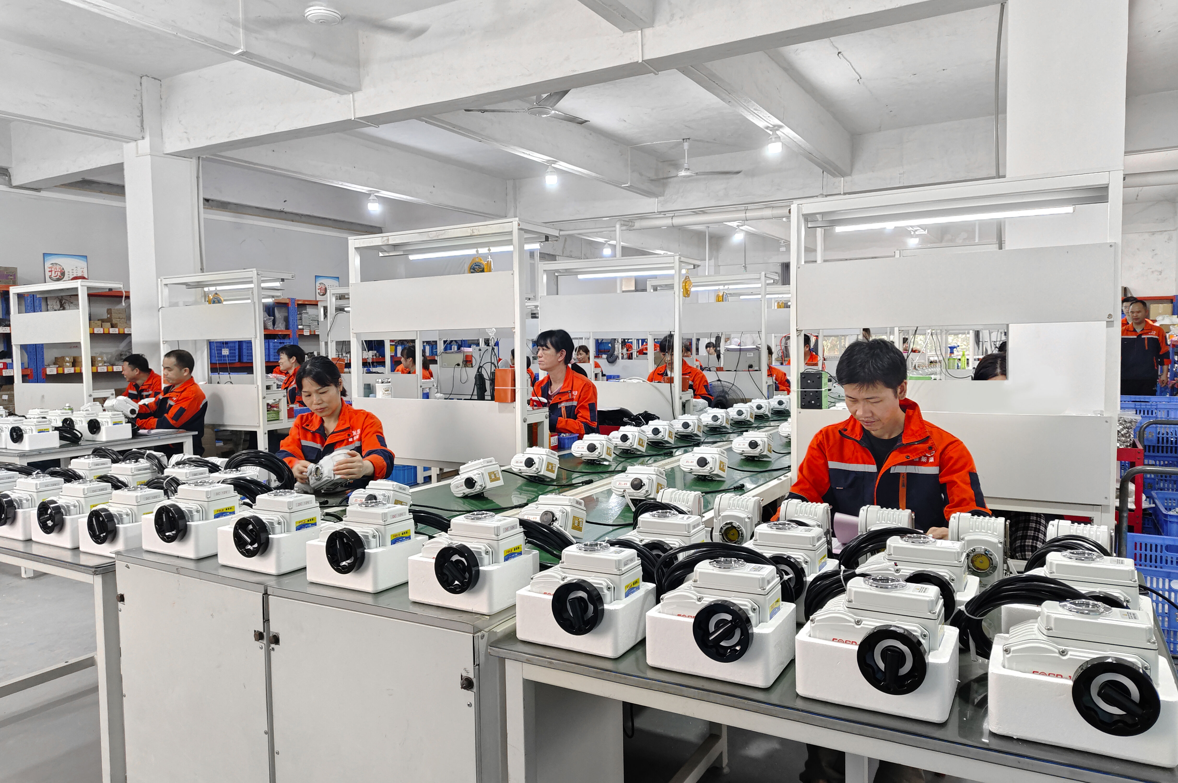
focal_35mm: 36
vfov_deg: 36.8
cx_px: 589
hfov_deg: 53.2
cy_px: 392
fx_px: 1177
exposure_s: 1/10
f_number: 6.3
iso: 400
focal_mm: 24
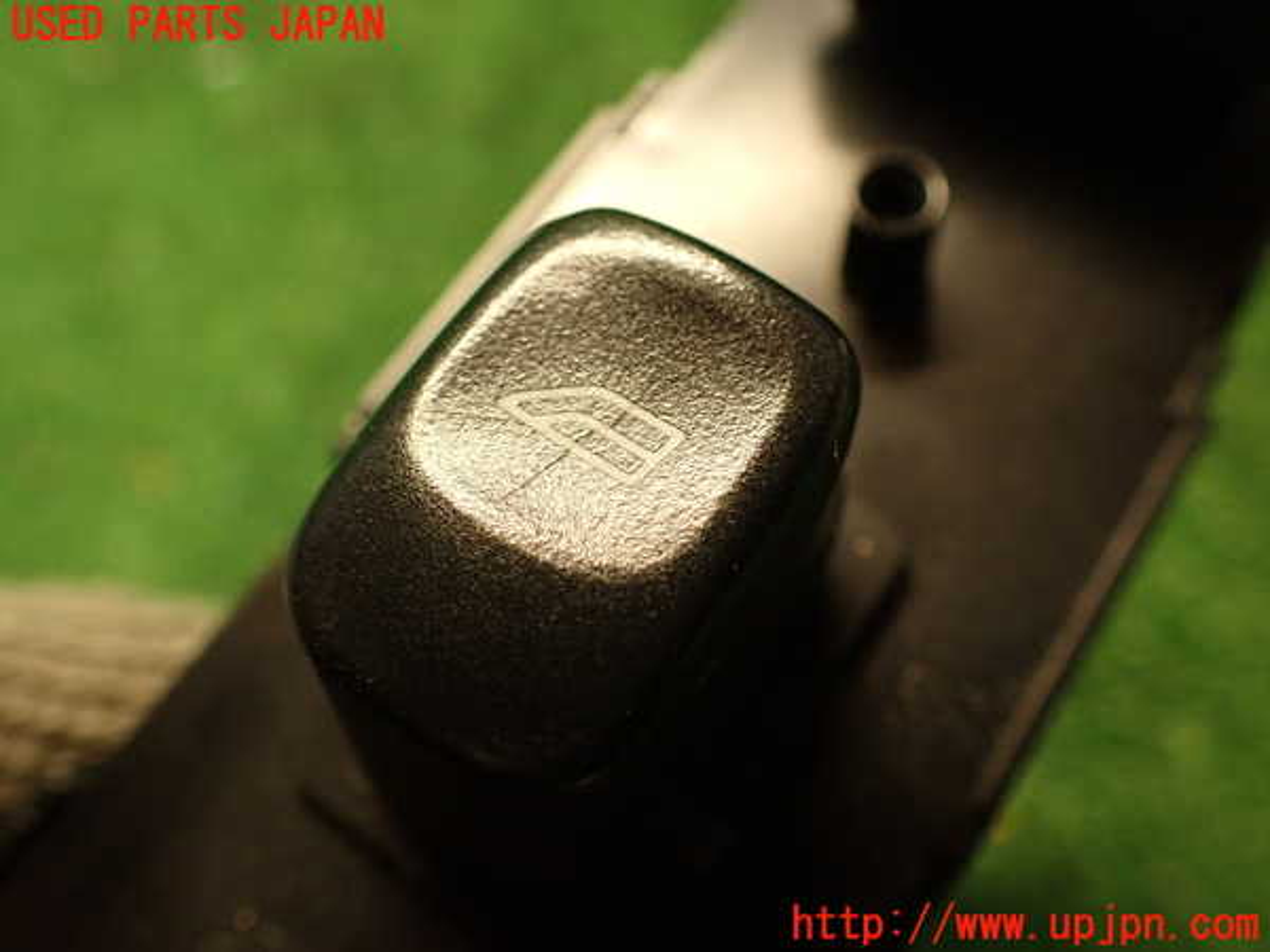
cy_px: 476
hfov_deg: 60.0
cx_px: 635
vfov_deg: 46.8
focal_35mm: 30
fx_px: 1101
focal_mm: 5.4
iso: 320
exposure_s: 1/30
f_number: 2.3
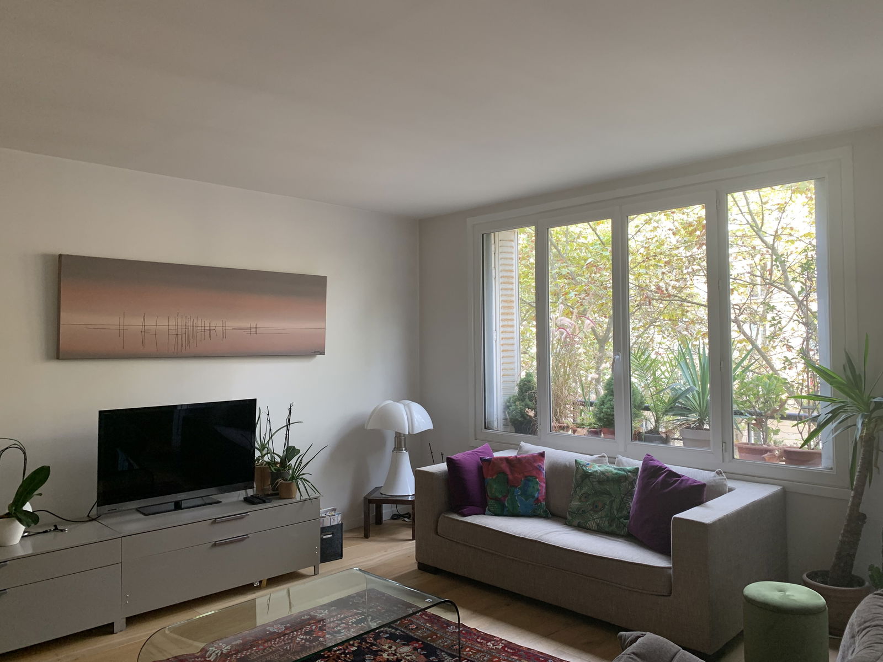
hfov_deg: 67.3
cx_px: 442
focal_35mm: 26
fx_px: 663
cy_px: 331
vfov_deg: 53.1
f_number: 1.8
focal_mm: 4.25
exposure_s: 1/75
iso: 100
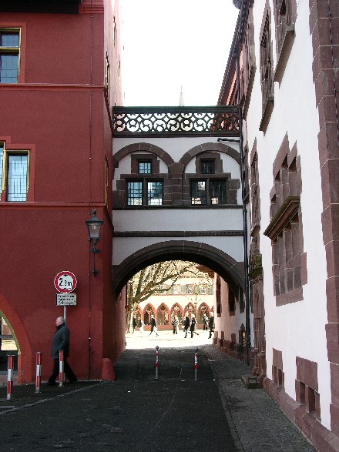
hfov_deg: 31.5
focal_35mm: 46
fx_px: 601
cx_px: 170
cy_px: 226
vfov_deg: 41.2
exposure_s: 1/25.7
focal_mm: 11.6
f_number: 4.7
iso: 50
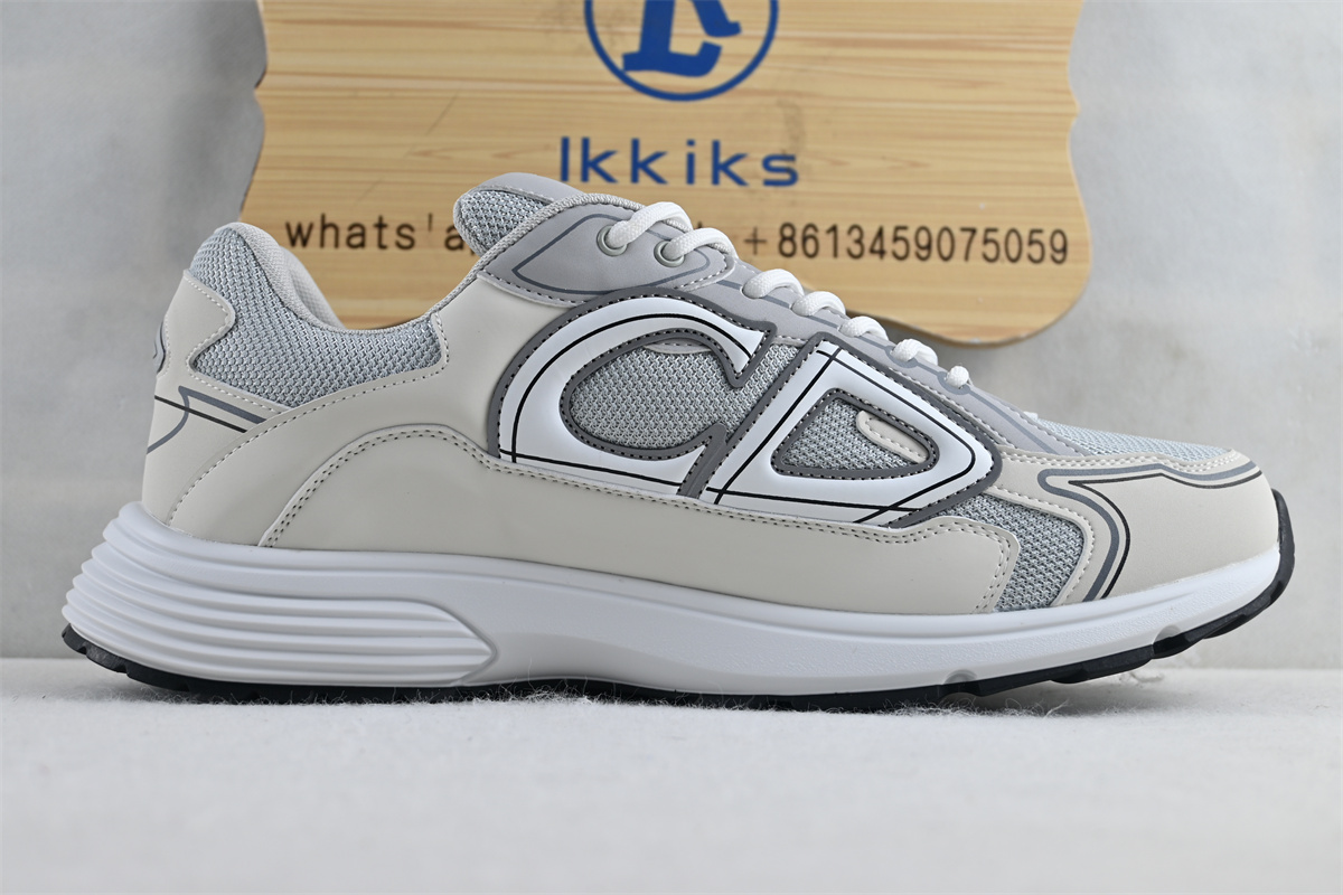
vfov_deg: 28.5
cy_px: 448
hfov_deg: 41.7
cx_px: 672
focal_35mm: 47
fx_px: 1763
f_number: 5
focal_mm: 31.5
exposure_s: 1/50
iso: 100
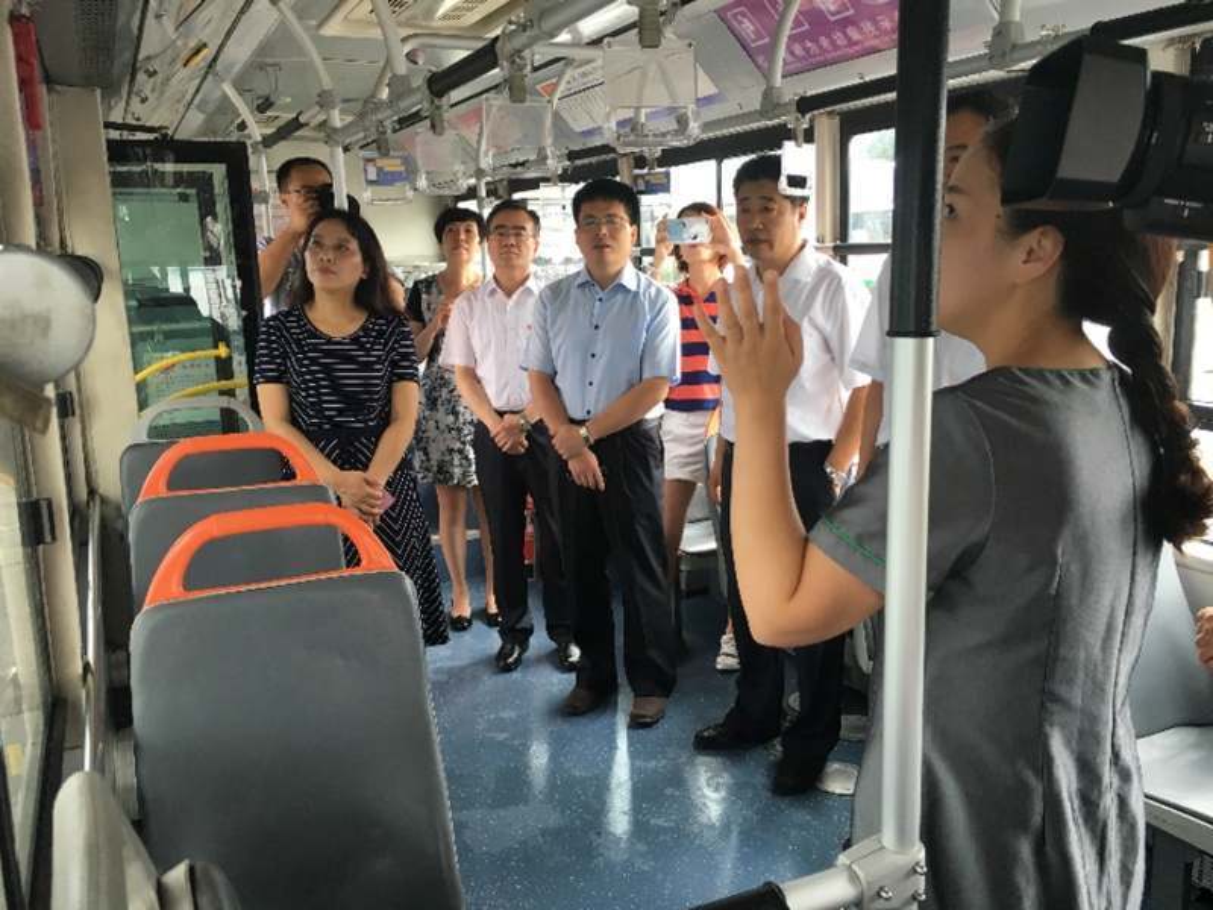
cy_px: 455
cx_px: 606
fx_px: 1016
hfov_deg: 61.7
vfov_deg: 48.2
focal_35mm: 29
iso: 25
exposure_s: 1/33
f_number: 2.2
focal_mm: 4.15
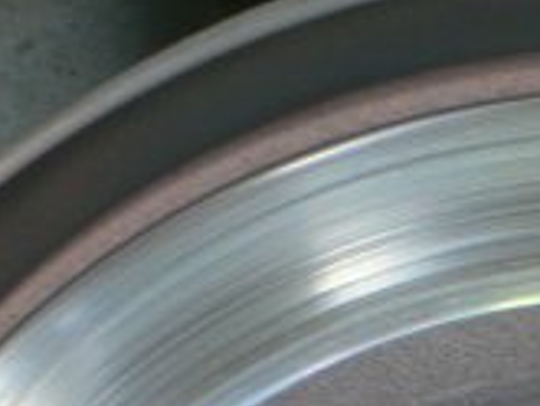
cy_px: 953
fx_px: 2576
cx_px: 674
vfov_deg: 8.3
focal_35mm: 165
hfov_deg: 11.7
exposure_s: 1/30
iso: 100
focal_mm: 6.3
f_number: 2.8
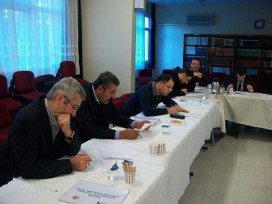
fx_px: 267
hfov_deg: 54.0
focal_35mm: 34
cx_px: 136
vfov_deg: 41.8
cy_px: 102
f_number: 2.8
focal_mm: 5.7
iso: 160
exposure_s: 1/20
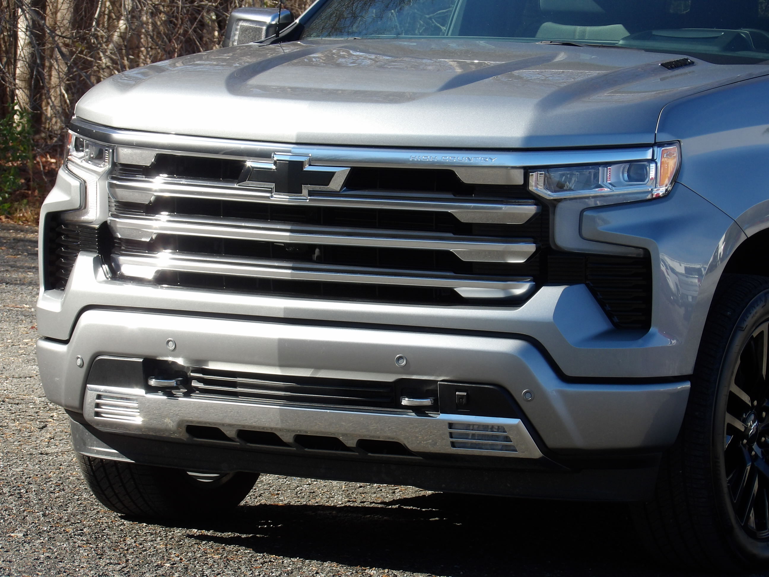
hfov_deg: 8.9
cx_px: 384
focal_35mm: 222
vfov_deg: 6.7
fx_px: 4932
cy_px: 288
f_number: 4.5
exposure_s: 1/255
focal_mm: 39.8
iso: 100
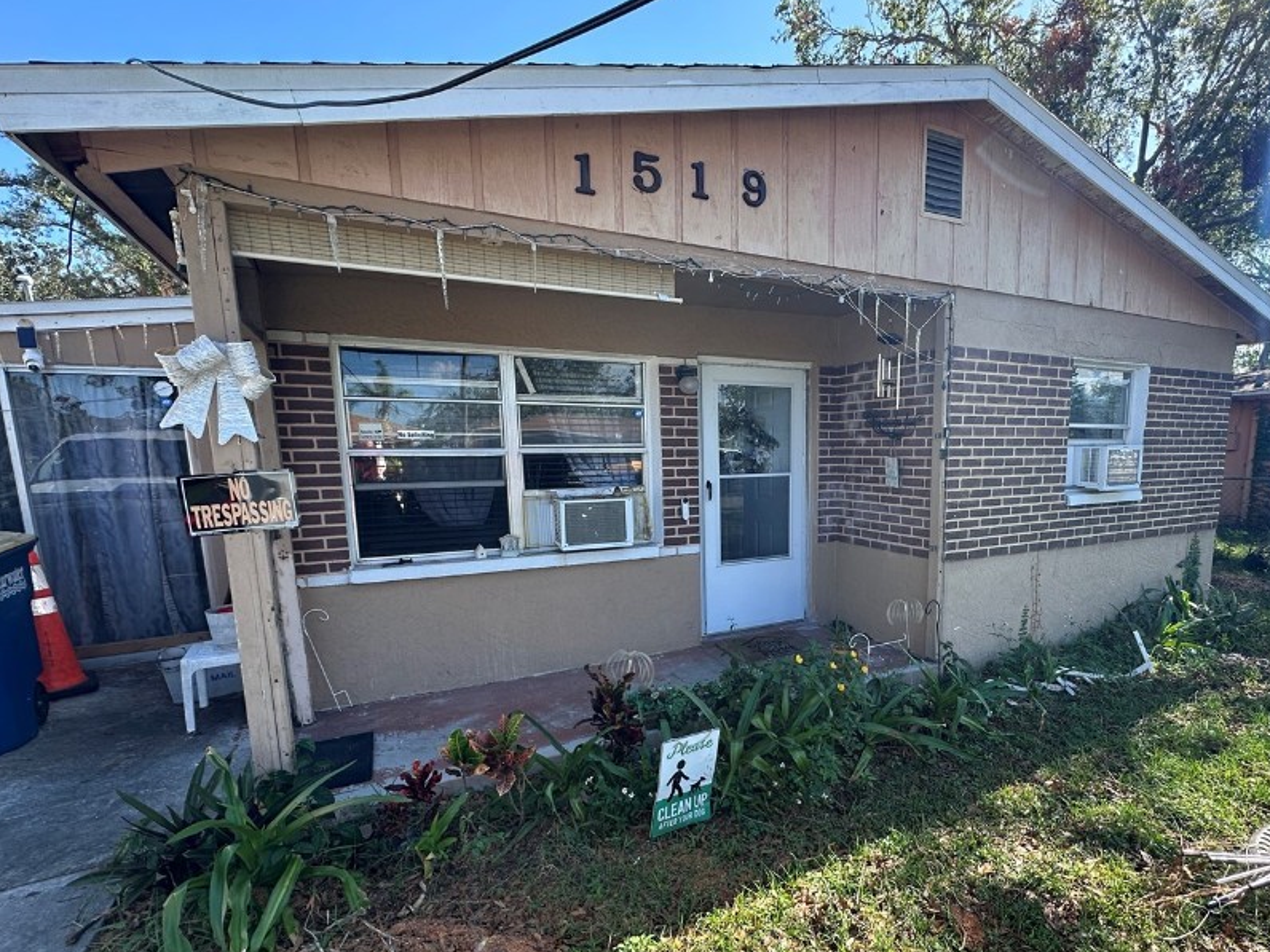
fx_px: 660
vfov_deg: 71.1
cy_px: 550
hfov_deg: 86.8
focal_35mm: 18
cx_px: 753
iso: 40
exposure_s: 1/380
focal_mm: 2.22
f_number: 2.2
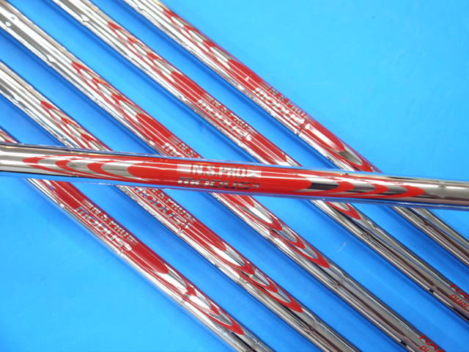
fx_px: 677
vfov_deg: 29.1
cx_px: 234
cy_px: 176
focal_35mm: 50
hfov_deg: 38.2
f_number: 4.6
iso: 320
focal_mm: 25
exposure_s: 1/60
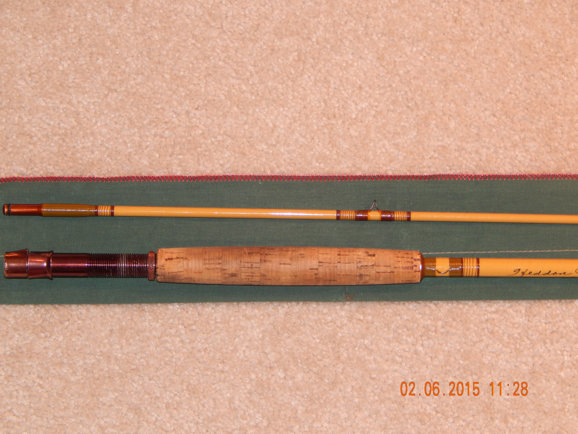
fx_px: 2705
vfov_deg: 9.2
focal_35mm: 162
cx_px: 289
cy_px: 217
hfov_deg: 12.2
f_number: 5.1
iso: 200
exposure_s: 1/30
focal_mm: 28.7
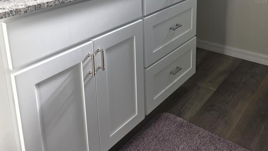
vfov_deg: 30.6
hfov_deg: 55.3
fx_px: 256
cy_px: 1
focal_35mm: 36
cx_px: 133
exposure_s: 1/180
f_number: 1.7
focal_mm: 6.3
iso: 80
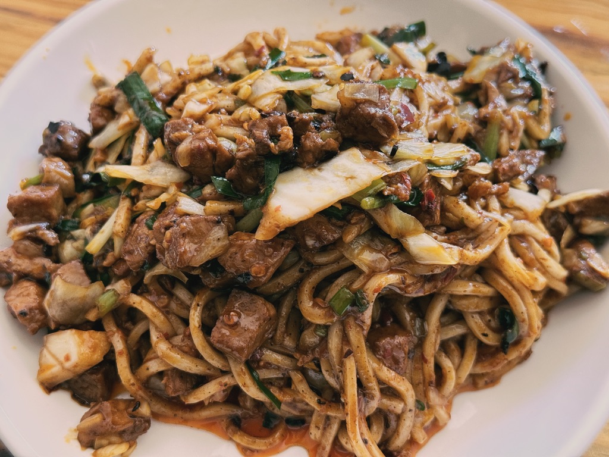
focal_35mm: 48
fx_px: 844
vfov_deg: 30.3
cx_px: 304
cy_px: 228
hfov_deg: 39.7
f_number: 1.78
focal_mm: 6.76
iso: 250
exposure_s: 1/41
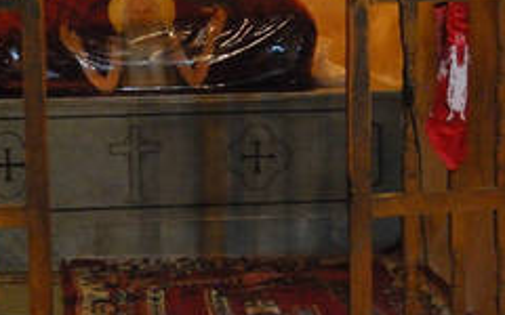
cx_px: 223
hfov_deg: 16.1
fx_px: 1782
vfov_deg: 10.1
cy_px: 57
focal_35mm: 129
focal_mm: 29
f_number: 4.2
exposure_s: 1/15
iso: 1600
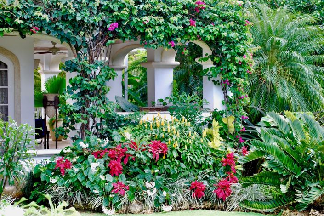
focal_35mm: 82
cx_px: 162
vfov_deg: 16.6
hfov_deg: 24.6
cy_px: 108
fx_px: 742
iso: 160
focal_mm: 55
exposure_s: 1/60
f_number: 8
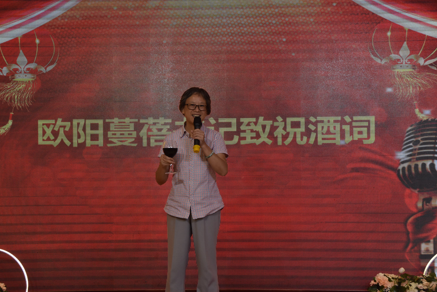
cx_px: 217
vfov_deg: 18.7
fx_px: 887
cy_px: 145
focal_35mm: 73
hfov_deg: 27.7
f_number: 6.7
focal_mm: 48
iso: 800
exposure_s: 1/180
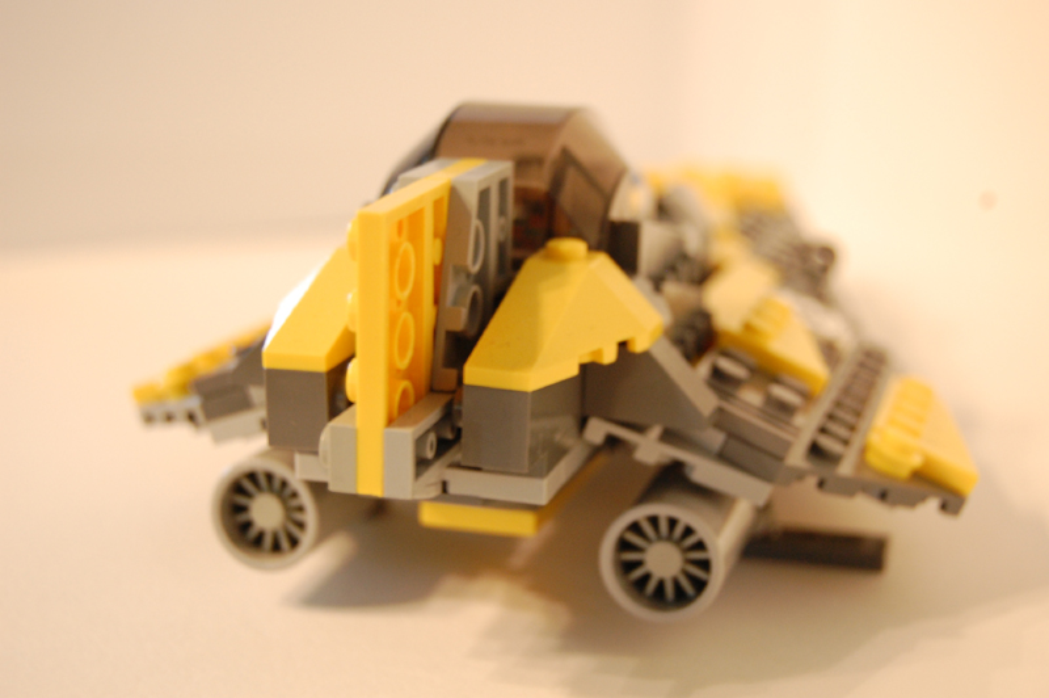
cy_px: 349
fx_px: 2009
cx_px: 524
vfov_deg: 19.7
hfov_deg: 29.3
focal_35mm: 69
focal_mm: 46
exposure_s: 1/13
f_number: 5.3
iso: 800
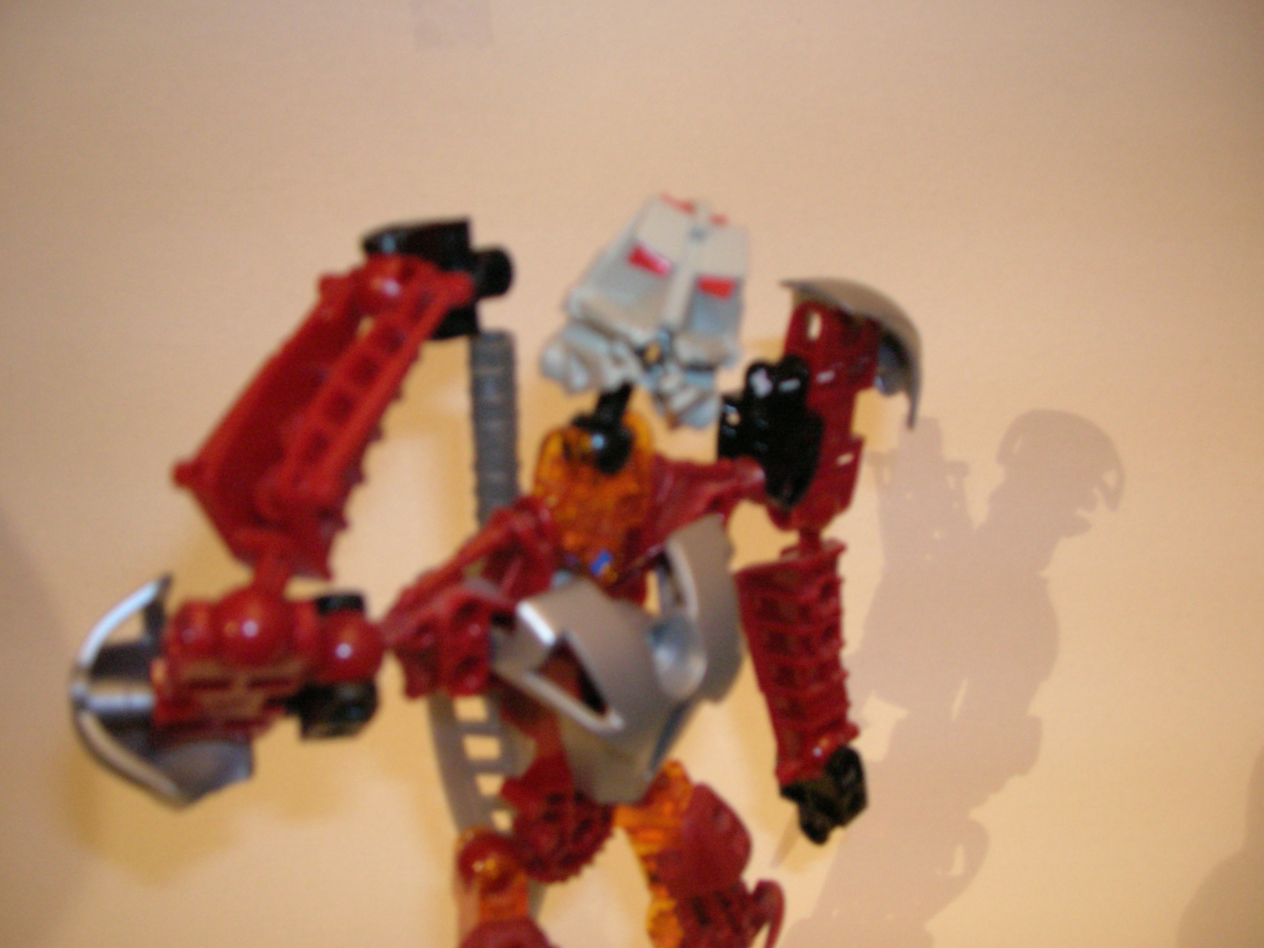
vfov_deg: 41.8
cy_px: 474
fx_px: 1242
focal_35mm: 34
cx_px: 632
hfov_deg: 54.0
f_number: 2.9
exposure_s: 1/3.6
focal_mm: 5.7
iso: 200
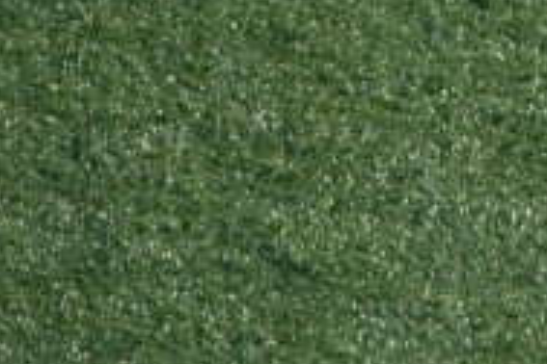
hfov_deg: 0.8
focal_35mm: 2544
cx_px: 1149
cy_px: -300
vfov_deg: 0.5
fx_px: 38652
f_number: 5.6
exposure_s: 1/500
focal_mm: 400
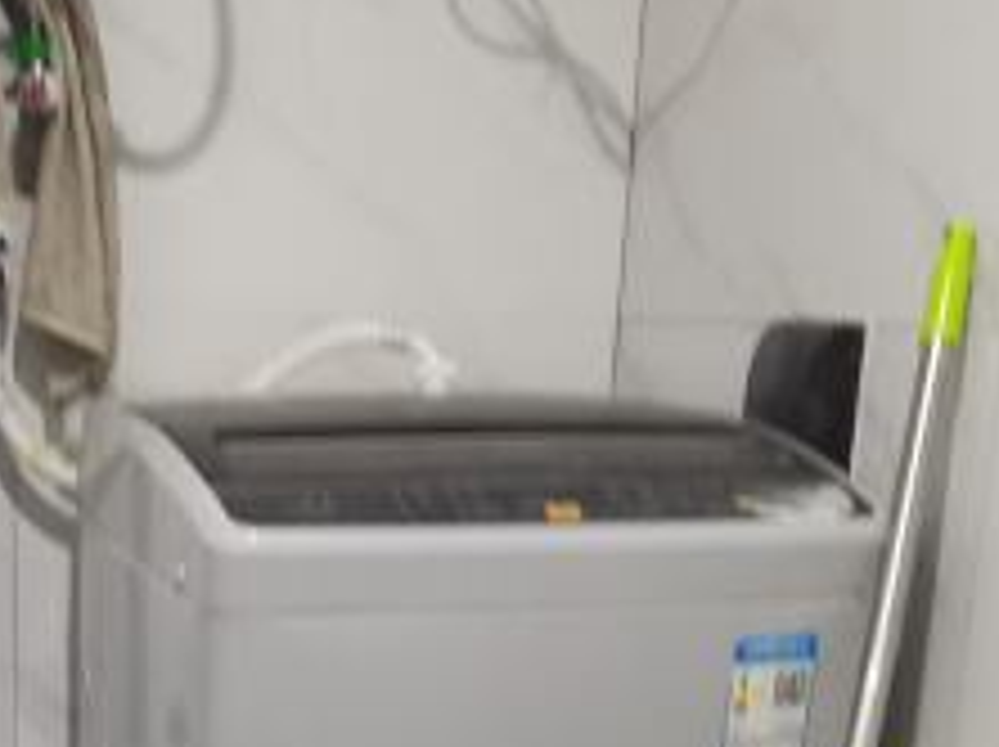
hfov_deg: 28.8
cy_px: 1120
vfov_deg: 19.6
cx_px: 112
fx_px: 1874
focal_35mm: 65
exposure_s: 1/25
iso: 500
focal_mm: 4.4
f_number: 1.8
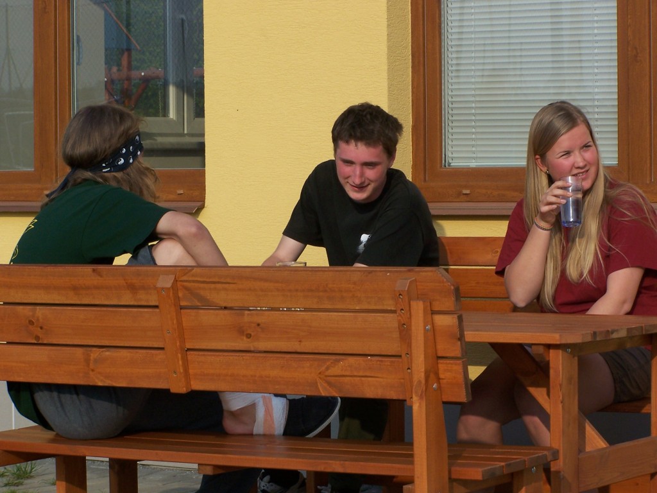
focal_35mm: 128
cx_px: 328
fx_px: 2429
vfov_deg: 11.6
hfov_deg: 15.4
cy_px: 246
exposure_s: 1/640
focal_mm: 21.2
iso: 80
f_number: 4.5
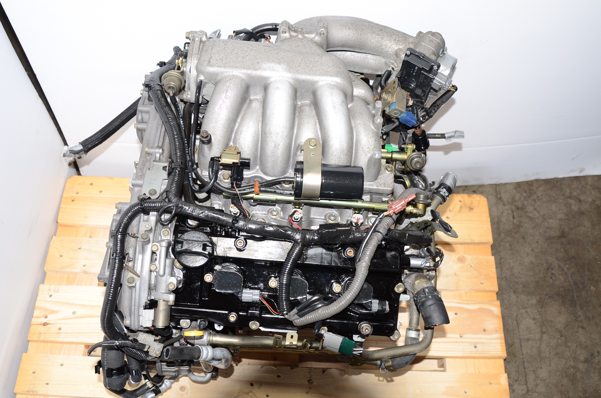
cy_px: 199
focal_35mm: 36
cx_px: 300
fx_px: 600
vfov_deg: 36.7
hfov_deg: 53.2
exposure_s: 1/40
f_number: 5
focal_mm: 24
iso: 100
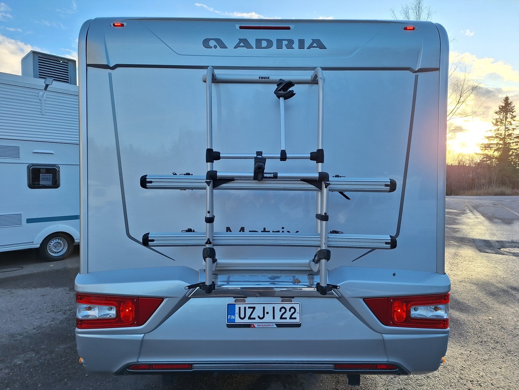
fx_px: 345
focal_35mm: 23
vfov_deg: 58.9
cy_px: 195
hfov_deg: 73.9
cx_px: 260
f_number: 1.8
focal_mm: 5.54
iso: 40
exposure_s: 1/401
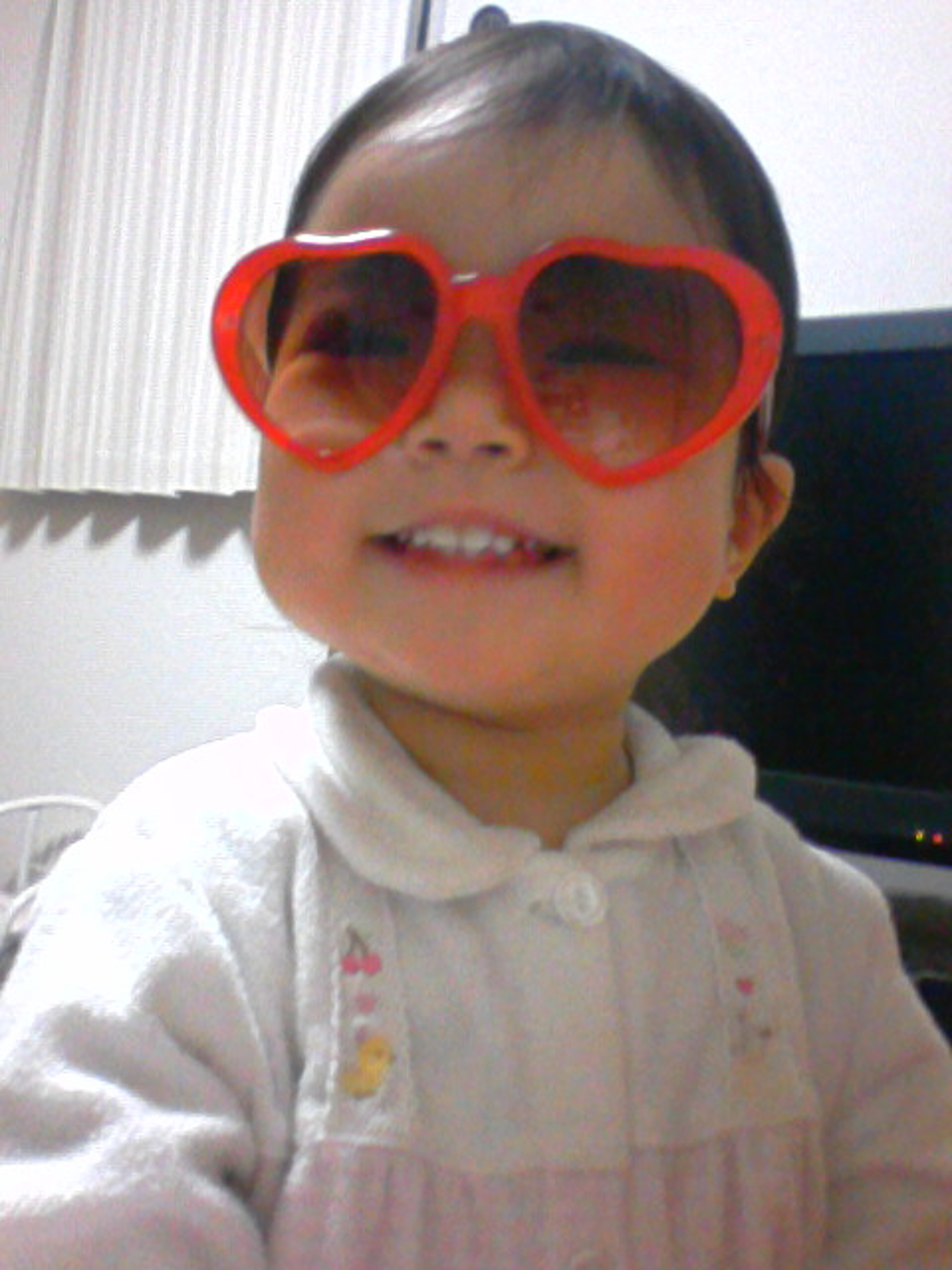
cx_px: 476
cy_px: 635
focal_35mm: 29
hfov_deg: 48.2
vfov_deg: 61.7
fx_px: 1063
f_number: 2.8
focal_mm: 1.5
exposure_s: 1/9.71
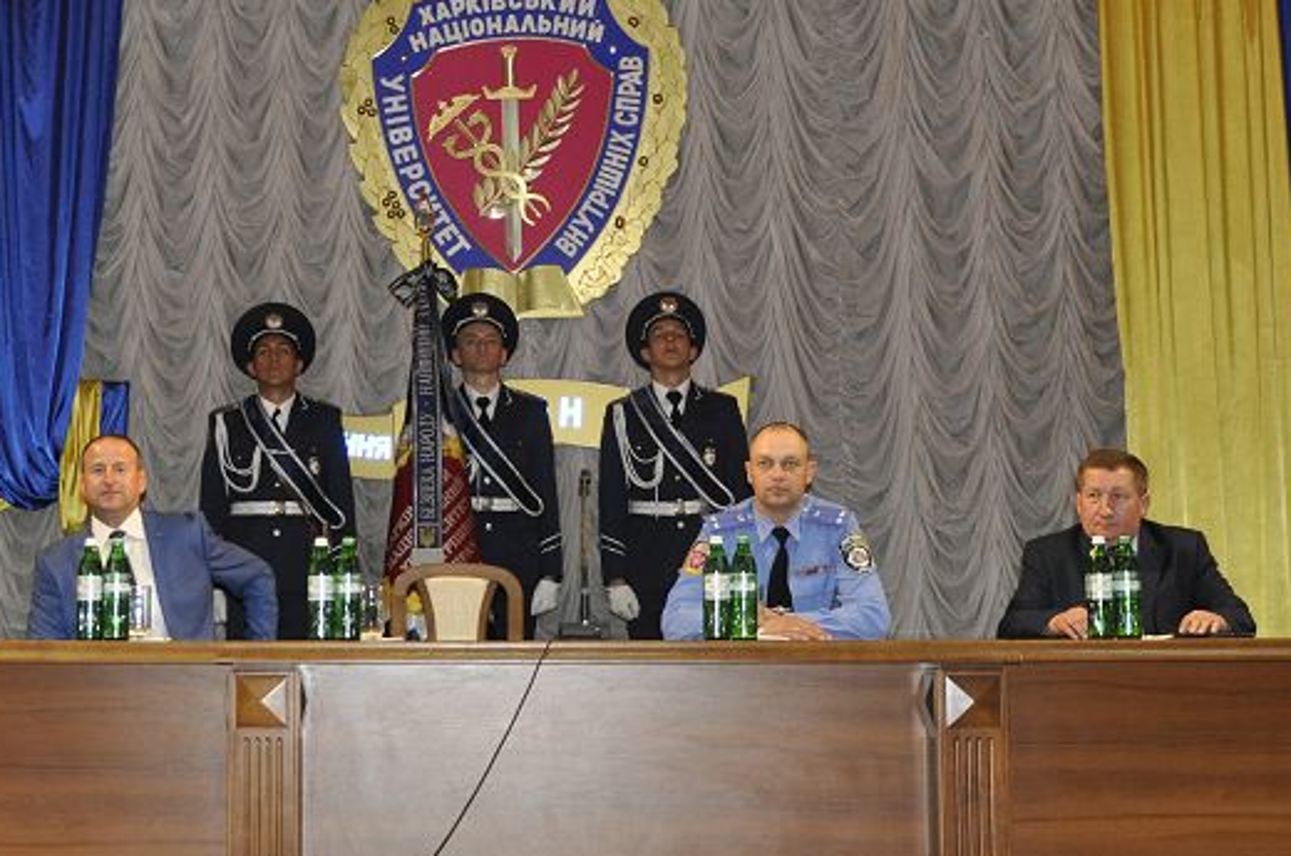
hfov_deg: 30.6
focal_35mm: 65
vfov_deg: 20.9
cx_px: 362
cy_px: 407
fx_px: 2327
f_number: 3.8
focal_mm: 22
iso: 800
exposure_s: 1/60
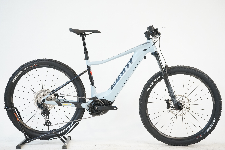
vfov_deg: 25.1
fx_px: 337
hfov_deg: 36.9
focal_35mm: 54
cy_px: 75
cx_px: 112
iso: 2000
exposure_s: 1/200
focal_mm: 54
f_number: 5.6
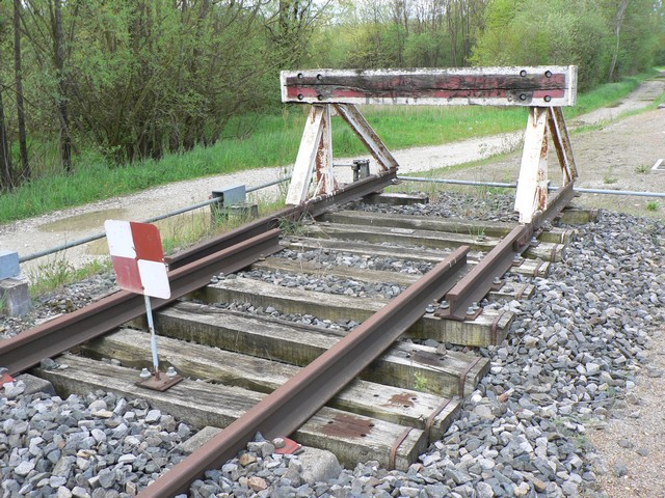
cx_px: 332
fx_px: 692
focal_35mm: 36
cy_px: 249
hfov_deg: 51.4
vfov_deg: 39.7
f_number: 3.2
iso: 80
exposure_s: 1/100
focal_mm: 6
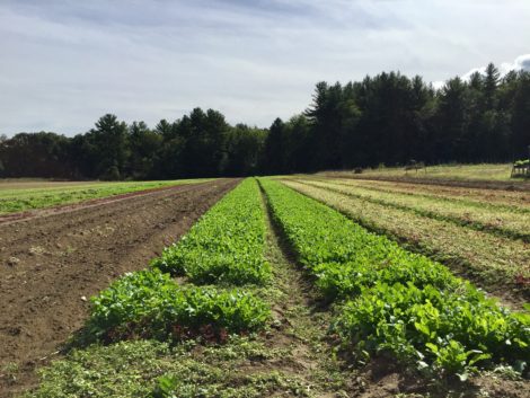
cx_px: 265
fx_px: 444
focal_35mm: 29
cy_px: 199
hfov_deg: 61.6
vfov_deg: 48.3
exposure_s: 1/3597
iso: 32
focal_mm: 4.15
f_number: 2.2
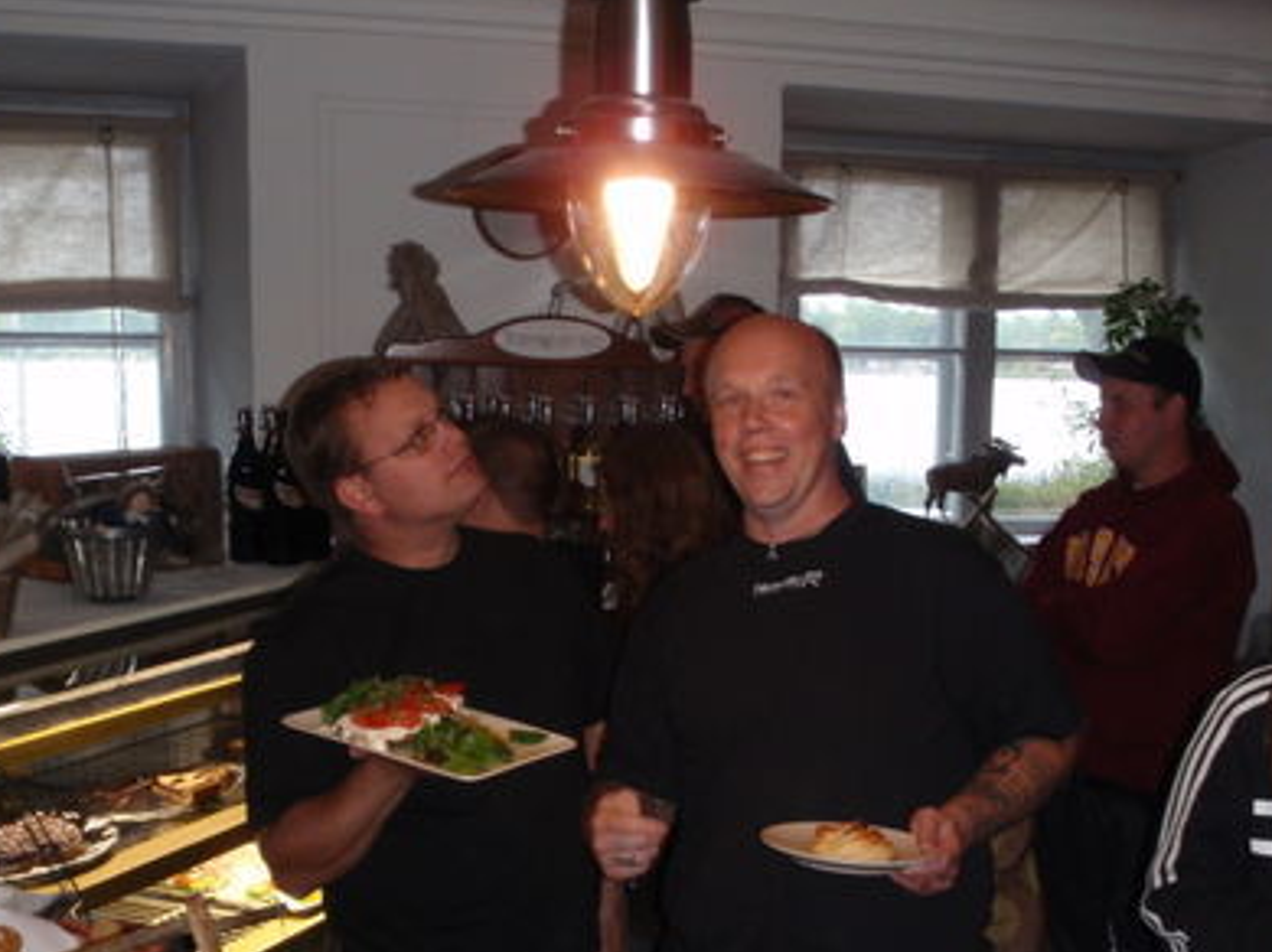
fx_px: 1689
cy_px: 665
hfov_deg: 41.0
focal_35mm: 46
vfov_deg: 31.1
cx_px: 789
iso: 125
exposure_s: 1/30
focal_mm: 5
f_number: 3.5
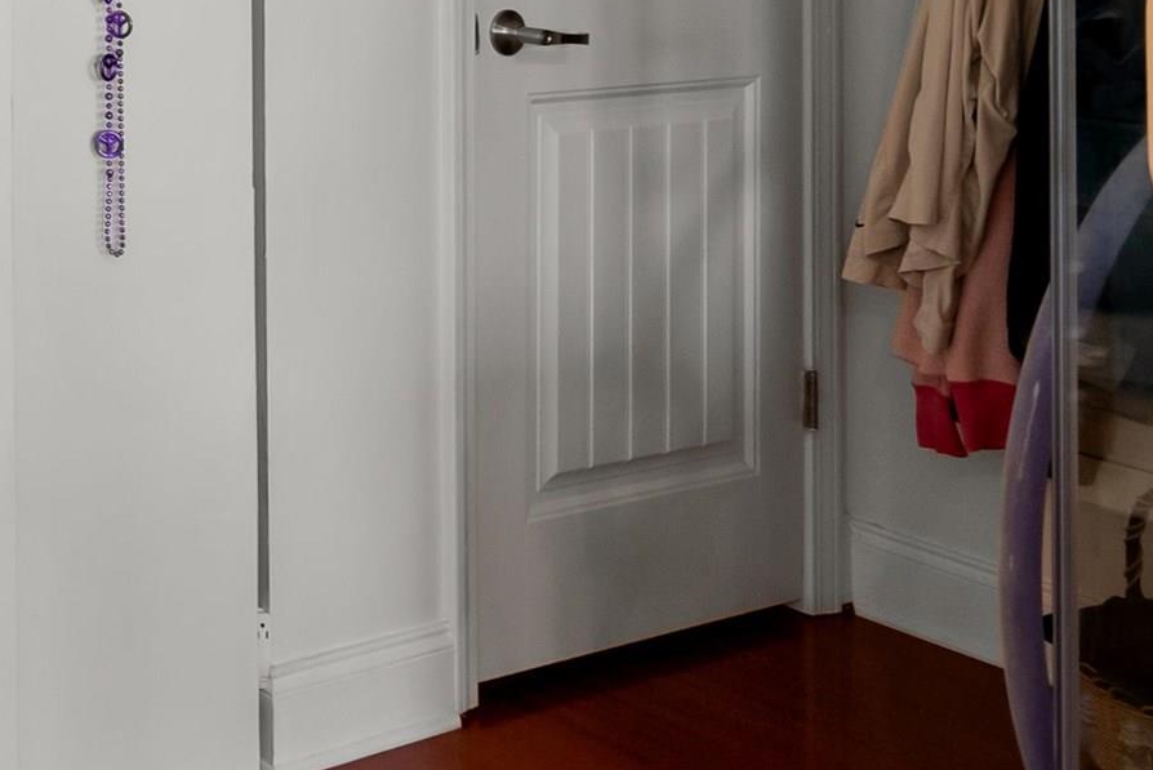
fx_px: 1762
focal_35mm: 55
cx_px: -466
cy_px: -176
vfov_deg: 22.5
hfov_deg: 27.8
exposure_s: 1/10
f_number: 7.1
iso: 400
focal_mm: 16
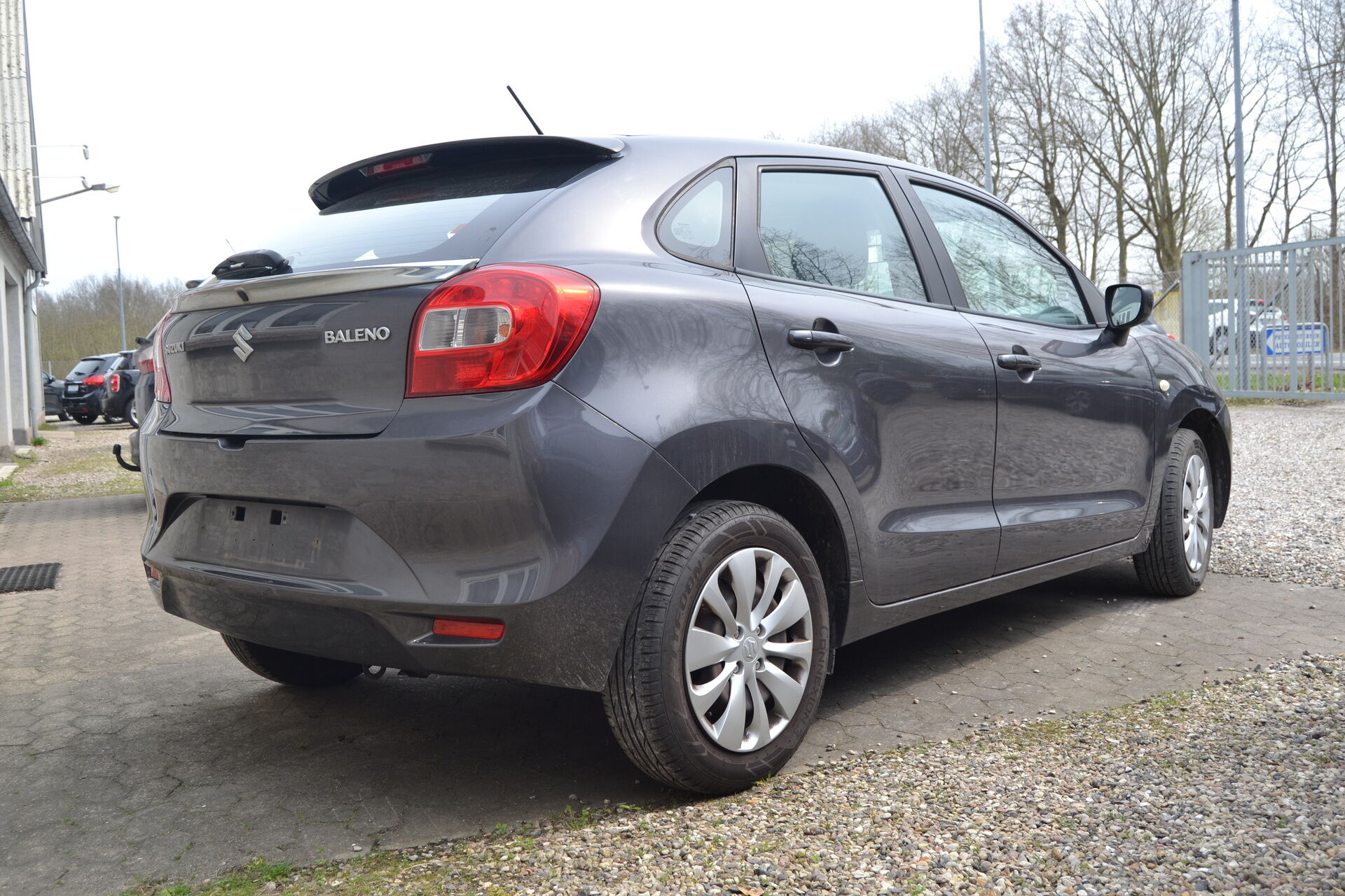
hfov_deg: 57.2
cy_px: 448
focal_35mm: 33
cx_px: 672
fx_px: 1233
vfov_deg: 40.0
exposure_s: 1/160
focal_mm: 22
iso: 100
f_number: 6.3
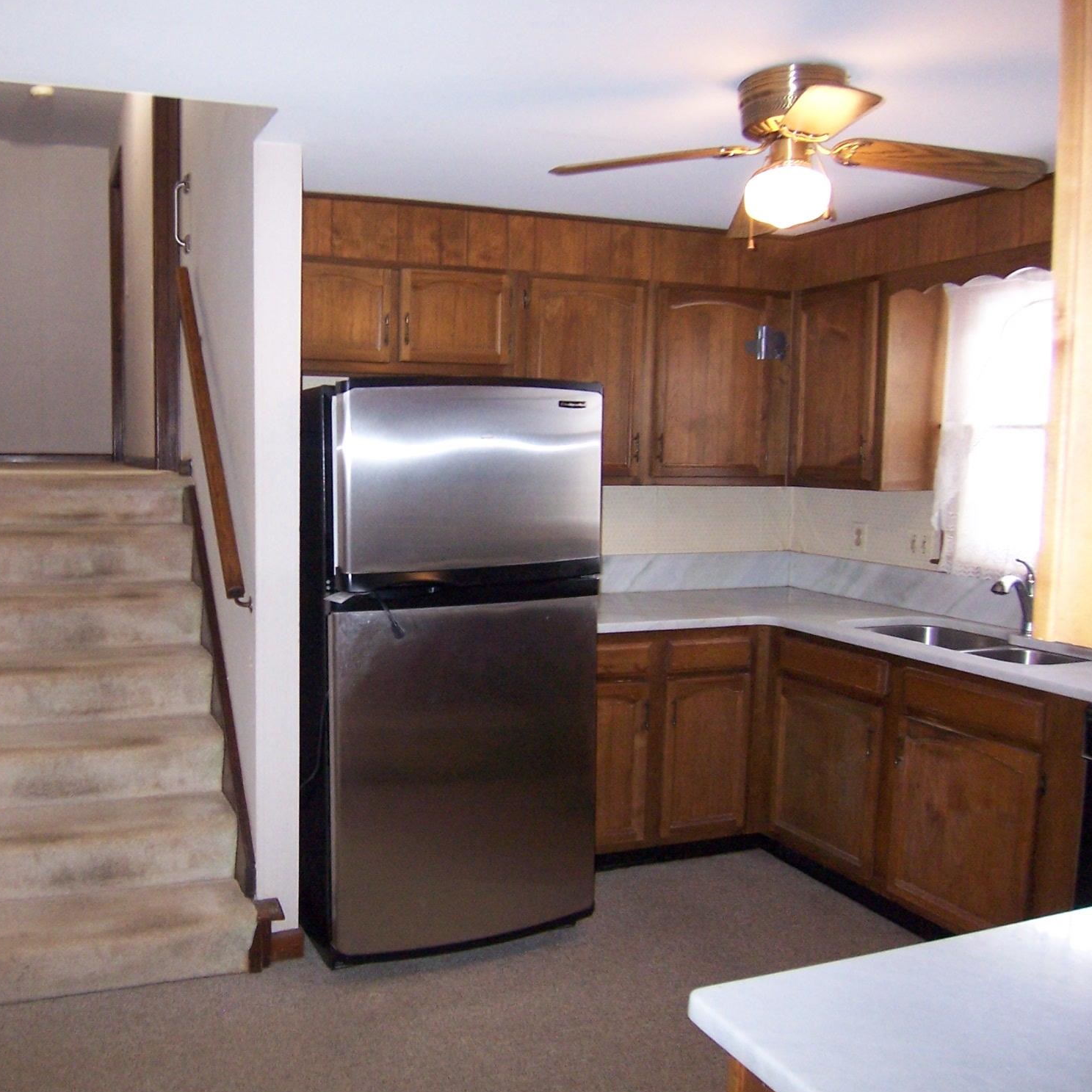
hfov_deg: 56.0
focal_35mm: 28
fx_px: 999
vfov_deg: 57.3
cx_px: 358
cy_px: 539
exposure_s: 1/30
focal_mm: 3.8
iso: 200
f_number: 2.8
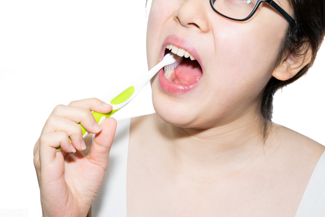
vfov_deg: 15.9
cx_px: 162
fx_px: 776
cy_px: 109
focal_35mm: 86
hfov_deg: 23.6
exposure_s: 1/160
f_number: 10
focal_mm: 85
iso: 800
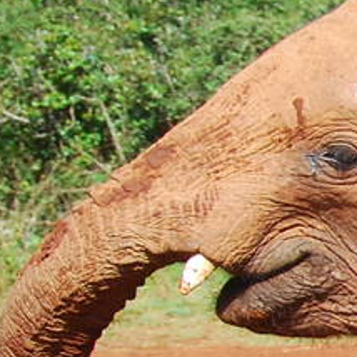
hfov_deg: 5.4
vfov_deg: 5.7
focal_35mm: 306
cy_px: 390
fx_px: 3570
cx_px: 1084
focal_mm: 32
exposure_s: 1/400
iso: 200
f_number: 6.3
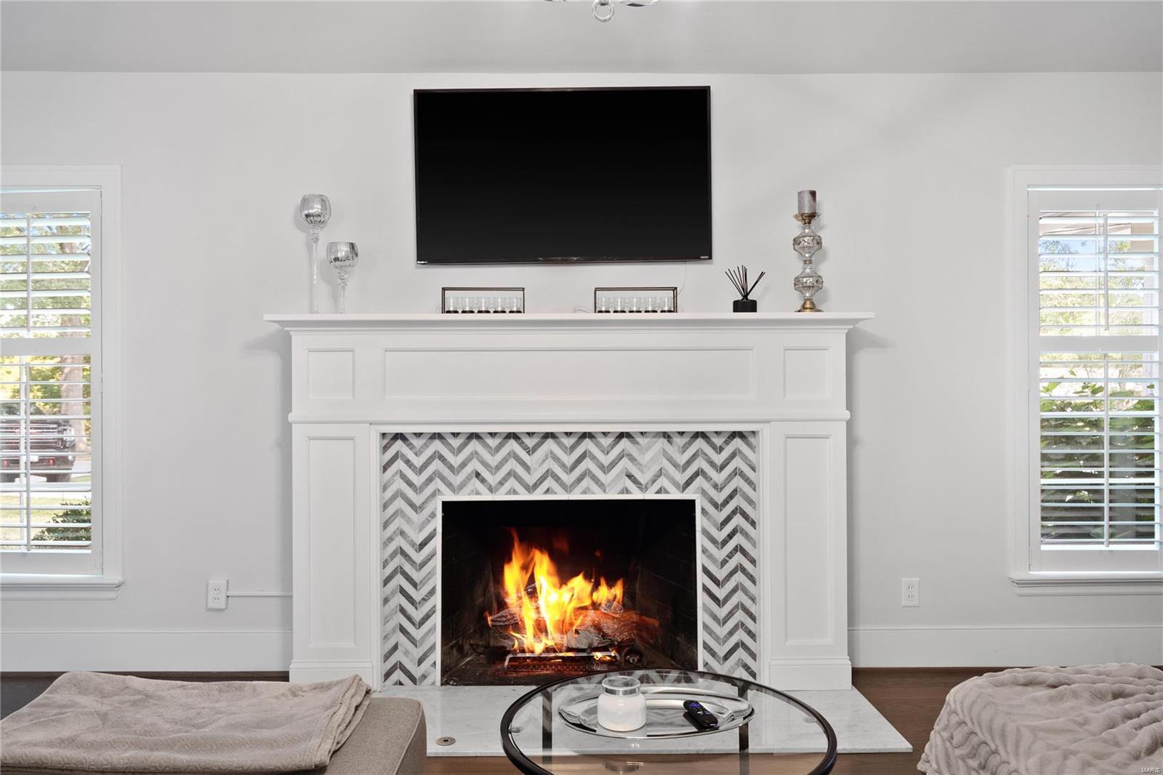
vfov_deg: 49.5
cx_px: 582
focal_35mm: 26
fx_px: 840
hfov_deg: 69.4
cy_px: 388
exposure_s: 1/4
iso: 400
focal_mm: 13
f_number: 6.3
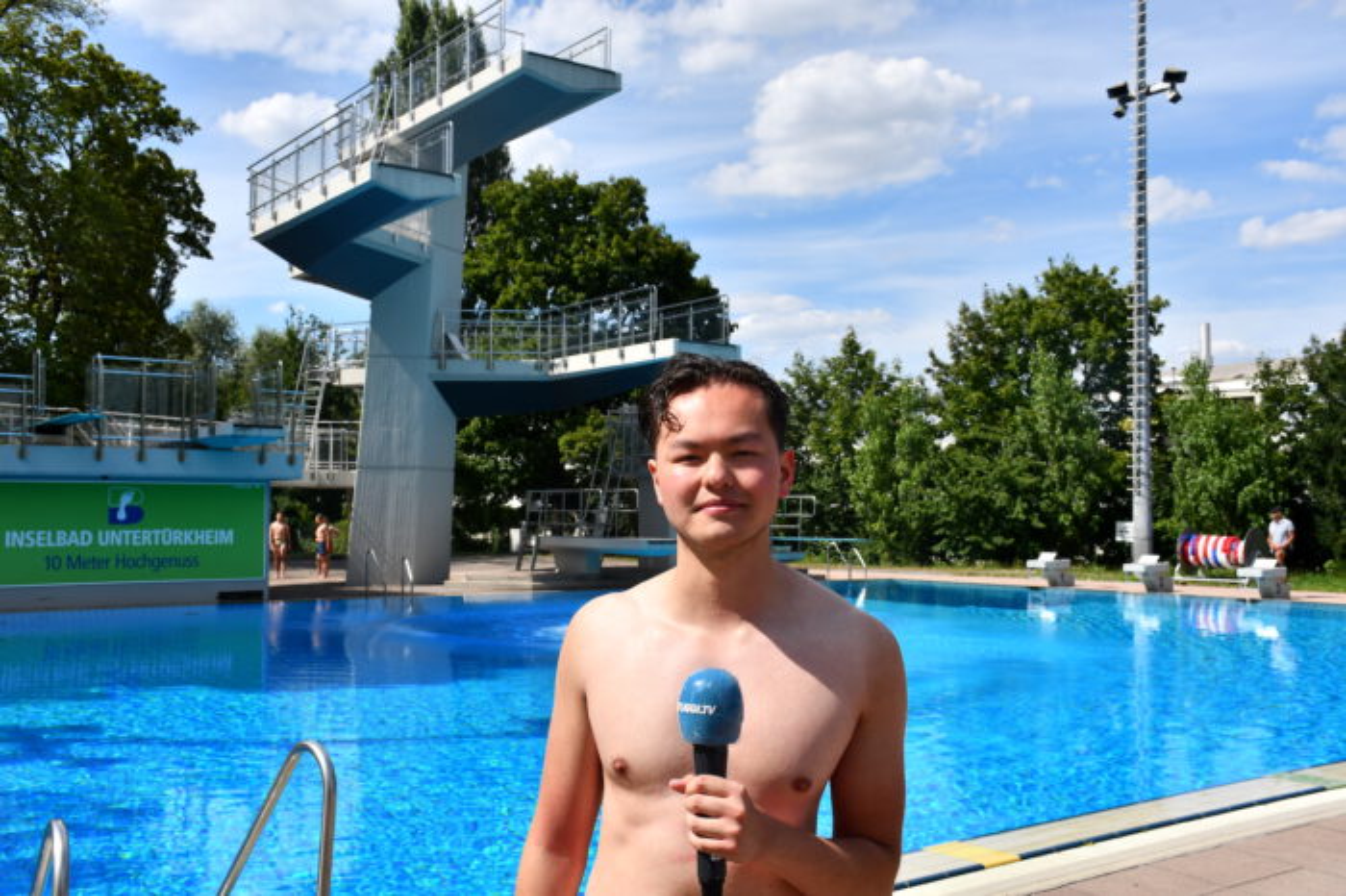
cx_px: 673
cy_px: 448
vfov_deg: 38.8
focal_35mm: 34
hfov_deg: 55.8
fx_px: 1271
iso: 100
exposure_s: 1/320
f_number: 9
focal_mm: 23
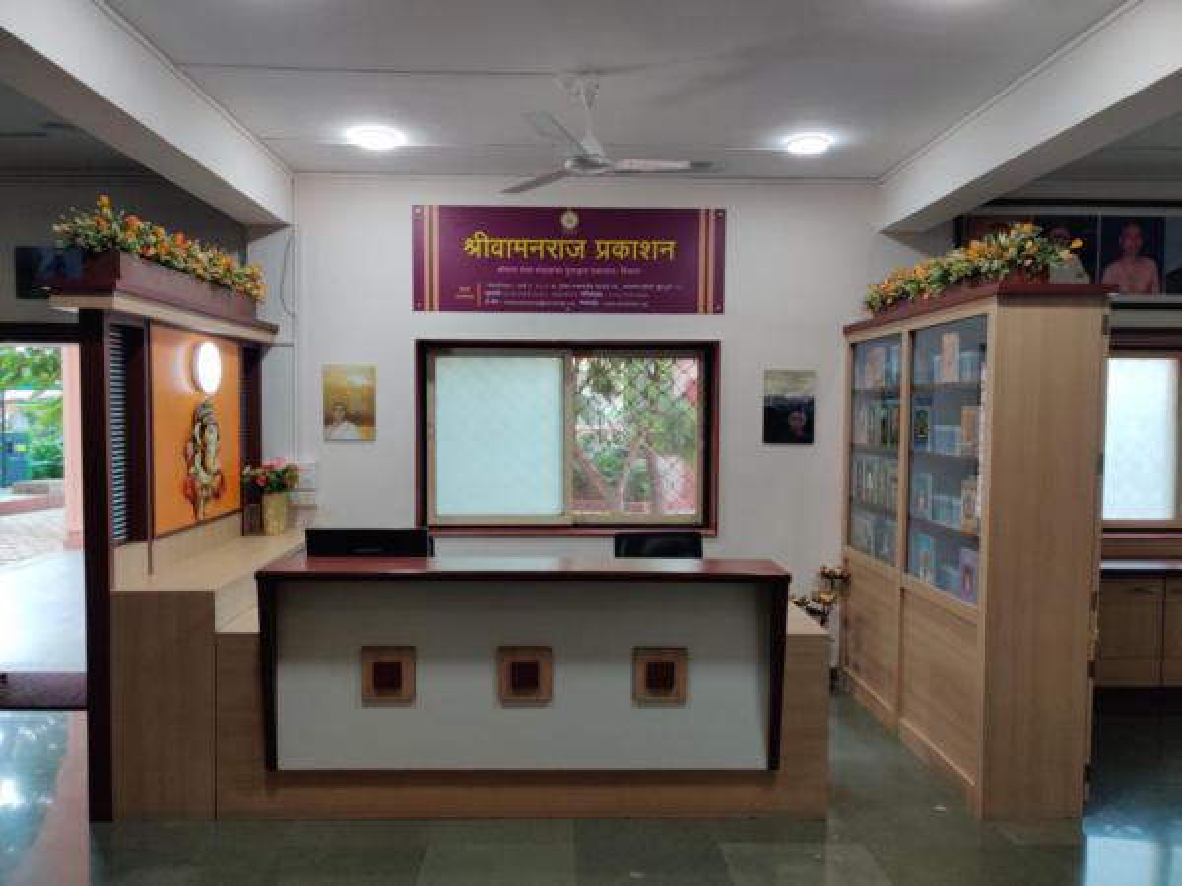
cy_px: 443
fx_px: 922
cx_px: 591
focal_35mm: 27
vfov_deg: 51.4
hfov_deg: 65.3
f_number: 1.65
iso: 160
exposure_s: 1/100
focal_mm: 4.75
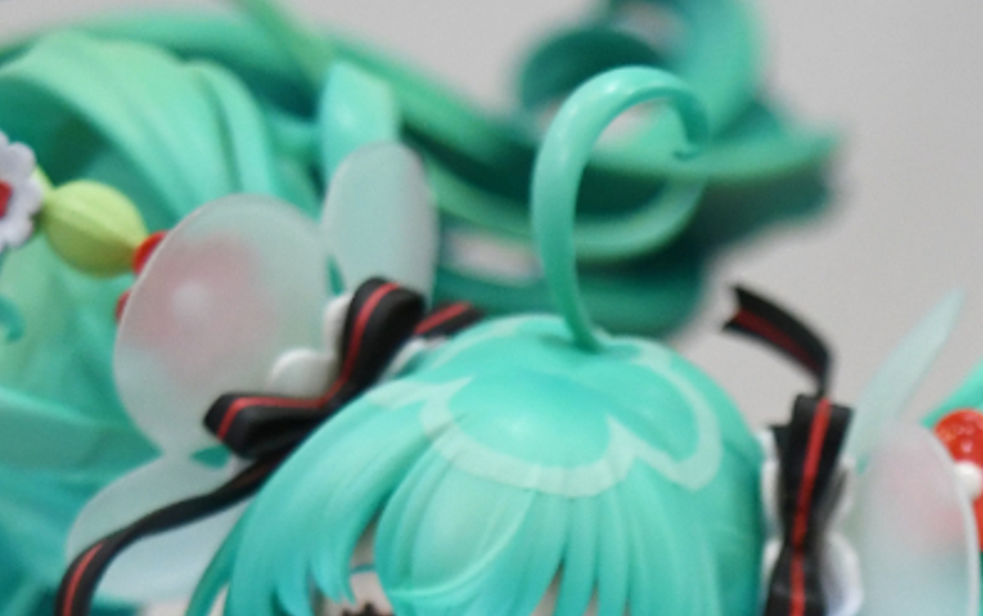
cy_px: 1205
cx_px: 985
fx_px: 4691
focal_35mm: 175
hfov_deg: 11.8
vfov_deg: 7.2
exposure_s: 1/640
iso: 1000
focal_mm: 28
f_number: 4.2
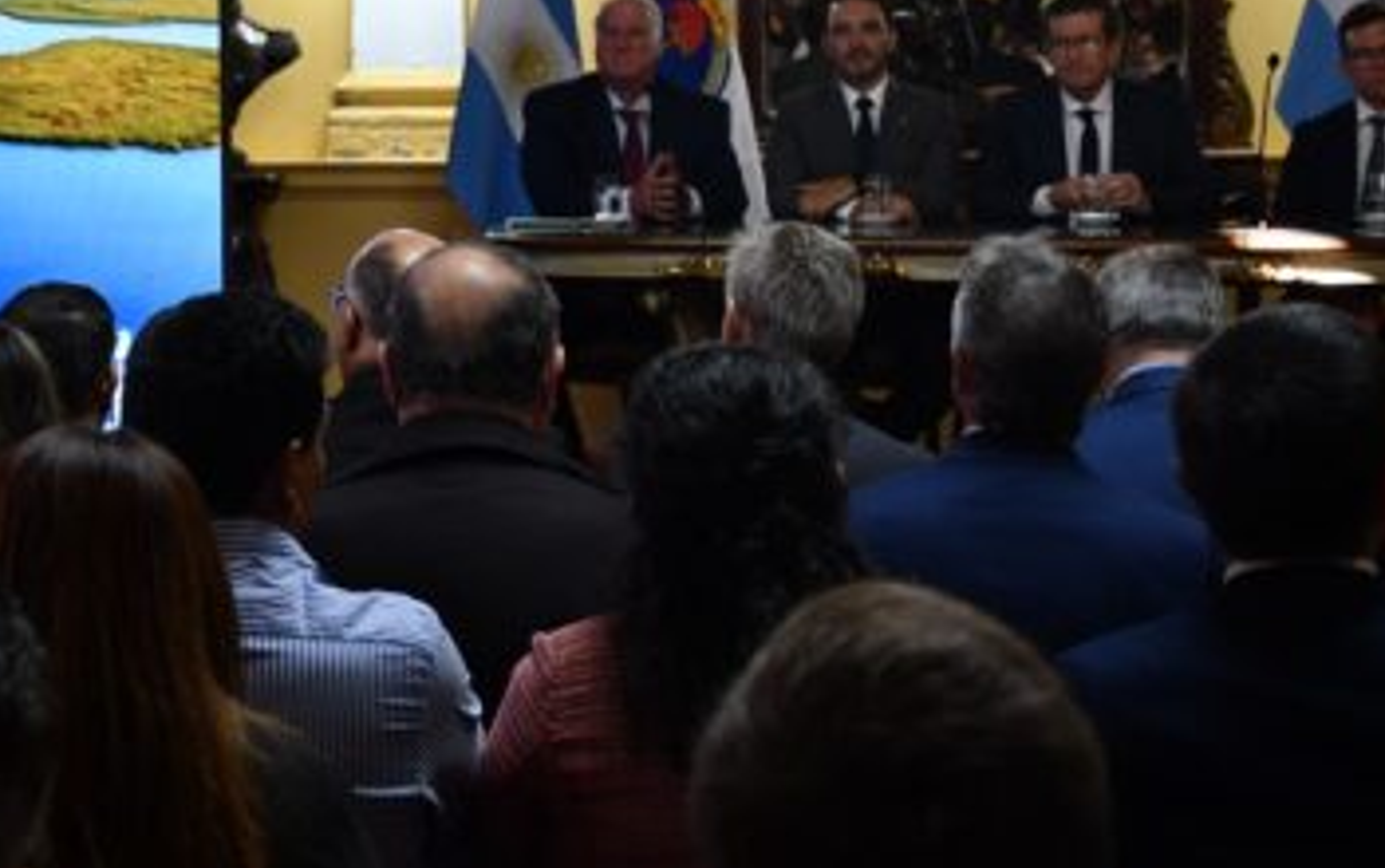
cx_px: 201
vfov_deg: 12.4
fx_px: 3966
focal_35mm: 105
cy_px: 79
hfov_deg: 19.5
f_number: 4.5
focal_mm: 35
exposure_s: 1/125
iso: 900
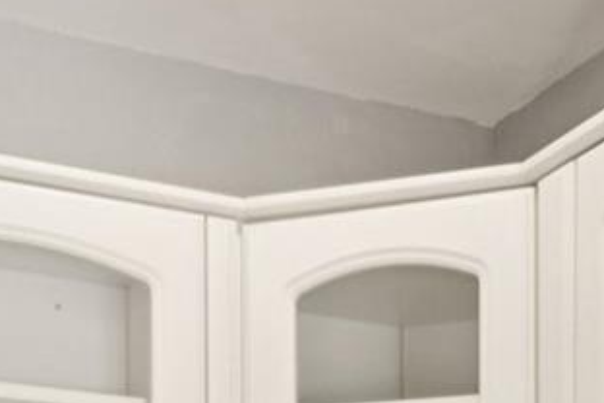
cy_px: 763
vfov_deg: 14.3
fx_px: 1376
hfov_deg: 24.8
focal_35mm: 82
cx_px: 333
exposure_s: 1/15
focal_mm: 16
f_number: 8
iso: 400
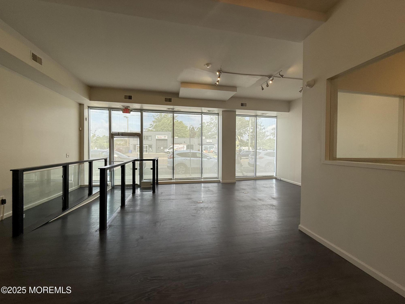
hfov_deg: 102.1
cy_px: 152
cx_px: 202
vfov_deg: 85.7
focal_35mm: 14
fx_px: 164
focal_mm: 2.22
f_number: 2.2
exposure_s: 1/126
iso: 50
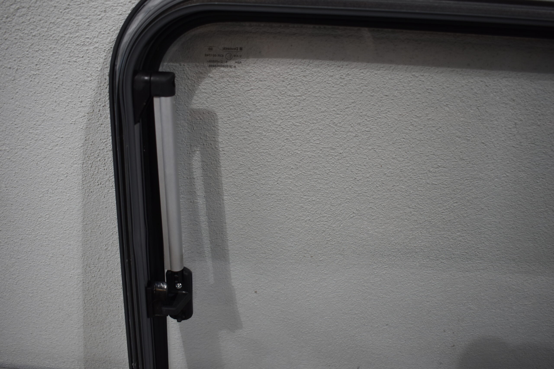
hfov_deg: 57.2
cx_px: 277
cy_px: 184
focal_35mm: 33
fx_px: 508
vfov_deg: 40.0
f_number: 3.8
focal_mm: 22
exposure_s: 1/250
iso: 450
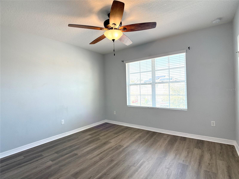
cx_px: 120
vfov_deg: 56.8
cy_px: 90
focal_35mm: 24
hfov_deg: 71.6
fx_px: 166
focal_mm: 6.76
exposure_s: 1/233
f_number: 1.78
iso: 125
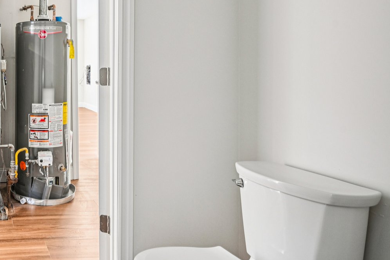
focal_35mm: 33
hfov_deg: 48.5
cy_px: 77
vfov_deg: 39.3
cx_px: 12
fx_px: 357
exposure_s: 1/6
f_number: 8
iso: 400
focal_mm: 16
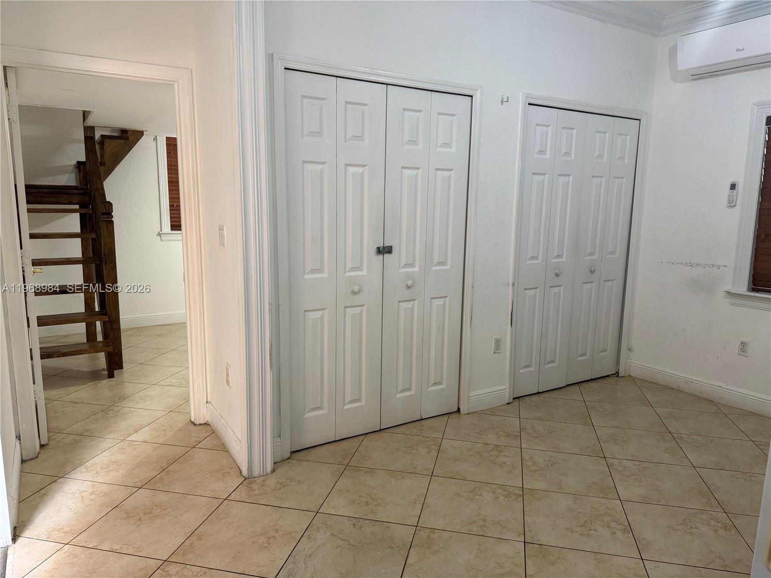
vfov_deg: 56.8
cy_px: 289
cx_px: 386
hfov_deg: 71.6
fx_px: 535
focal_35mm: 24
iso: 250
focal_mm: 6.76
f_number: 1.78
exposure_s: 1/60
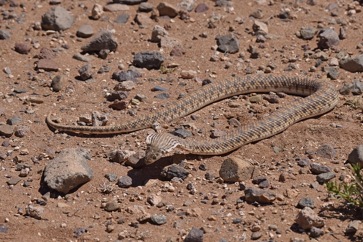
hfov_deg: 10.3
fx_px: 2016
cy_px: 121
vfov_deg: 6.9
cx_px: 182
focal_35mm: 200
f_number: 10
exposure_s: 1/2000
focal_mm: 200
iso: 200
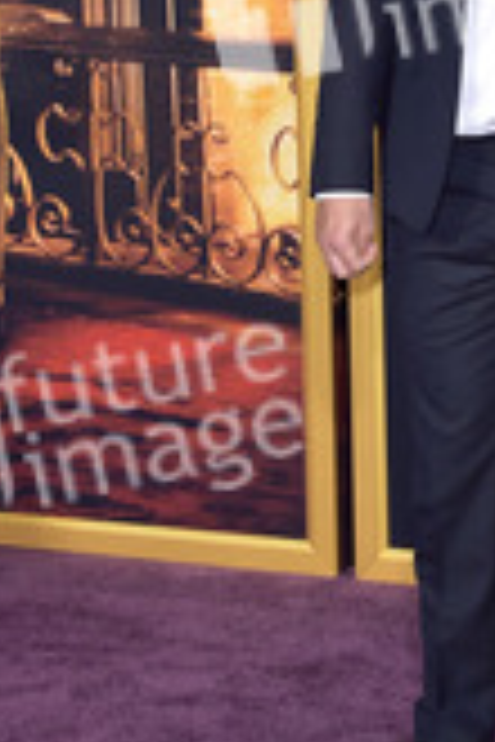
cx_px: 565
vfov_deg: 19.9
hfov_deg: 13.1
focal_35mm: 102
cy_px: 207
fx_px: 2104
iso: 500
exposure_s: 1/250
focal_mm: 42
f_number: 7.1
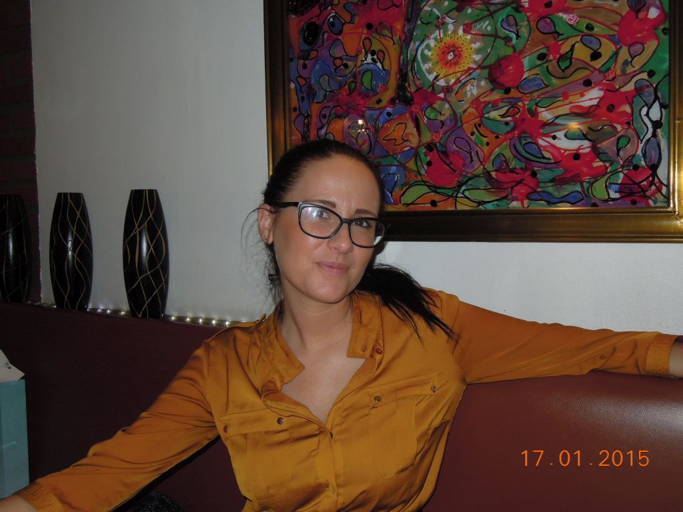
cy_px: 256
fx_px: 691
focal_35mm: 35
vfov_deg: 40.7
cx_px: 342
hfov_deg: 52.6
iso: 200
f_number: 3.2
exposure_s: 1/30
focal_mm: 6.3
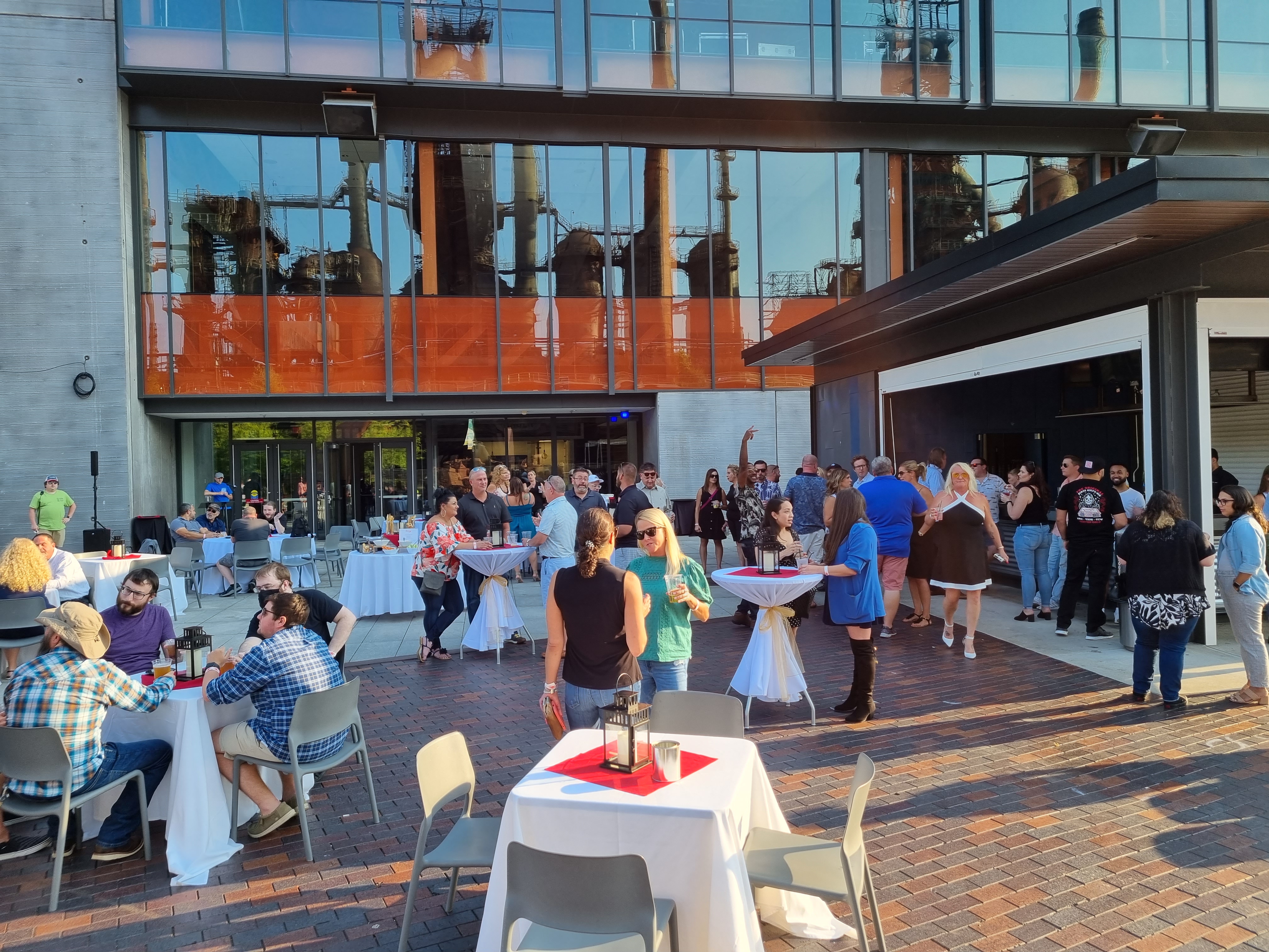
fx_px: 953
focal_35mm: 26
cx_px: 634
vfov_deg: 53.1
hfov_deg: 67.3
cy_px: 476
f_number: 1.8
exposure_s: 1/622
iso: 50
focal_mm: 5.4
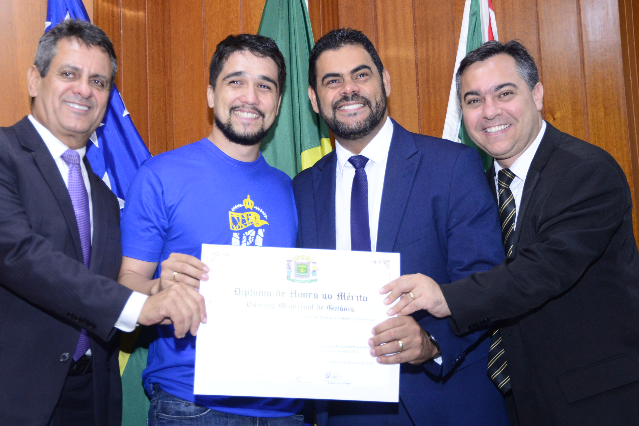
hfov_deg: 30.0
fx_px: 1190
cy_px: 214
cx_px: 282
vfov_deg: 20.3
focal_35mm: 67
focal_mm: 58
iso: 2500
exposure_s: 1/125
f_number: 5
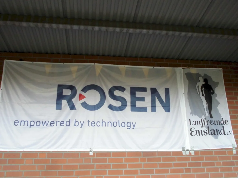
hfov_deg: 55.4
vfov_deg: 42.9
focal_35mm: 33
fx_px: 227
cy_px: 89
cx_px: 119
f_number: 3.6
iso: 400
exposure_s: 1/60
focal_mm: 6
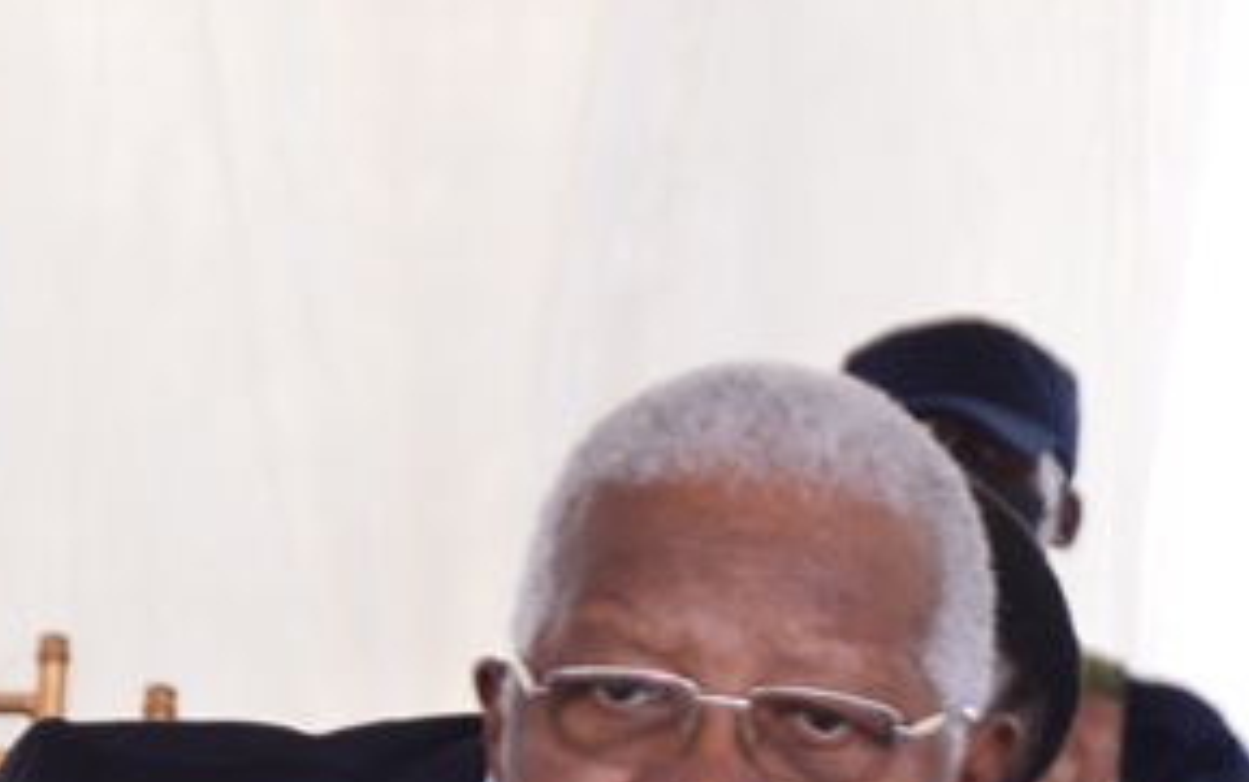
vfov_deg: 2.6
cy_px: 1244
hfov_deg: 4.2
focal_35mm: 502
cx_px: 650
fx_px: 17084
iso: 800
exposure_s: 1/160
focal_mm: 105
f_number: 5.6
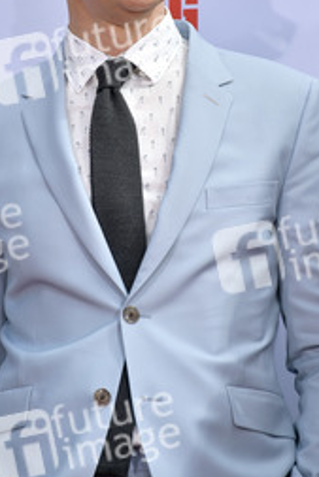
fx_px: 6291
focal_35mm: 474
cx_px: 139
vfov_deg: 4.3
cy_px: 155
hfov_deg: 2.9
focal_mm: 300
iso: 125
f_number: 5.6
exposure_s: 1/250
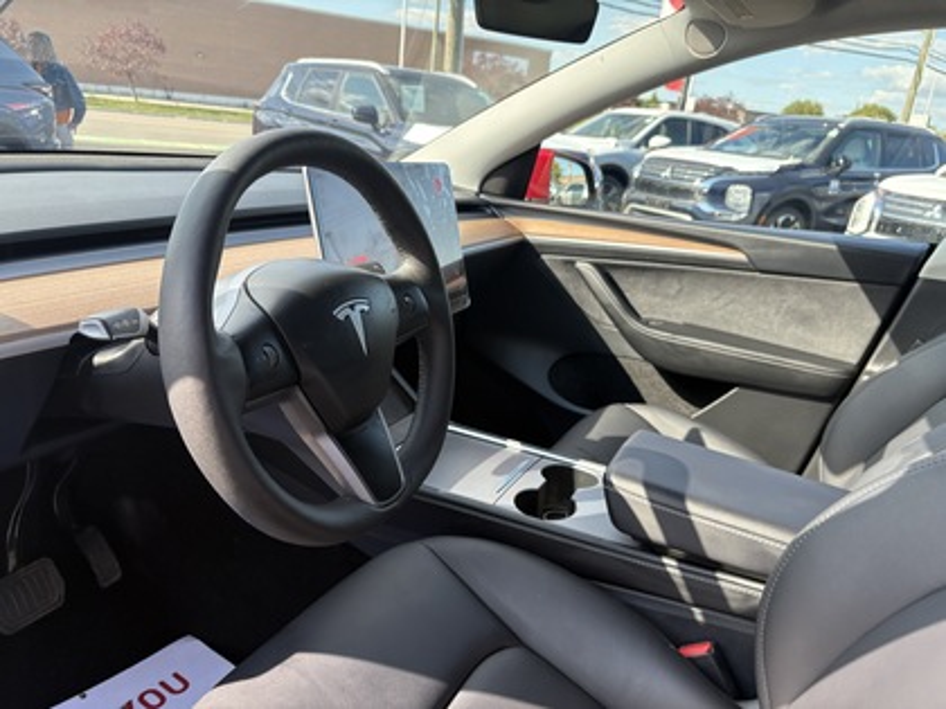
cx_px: 473
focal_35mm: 26
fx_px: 711
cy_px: 354
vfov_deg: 53.1
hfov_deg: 67.3
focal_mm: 5.96
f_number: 1.6
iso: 50
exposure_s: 1/388
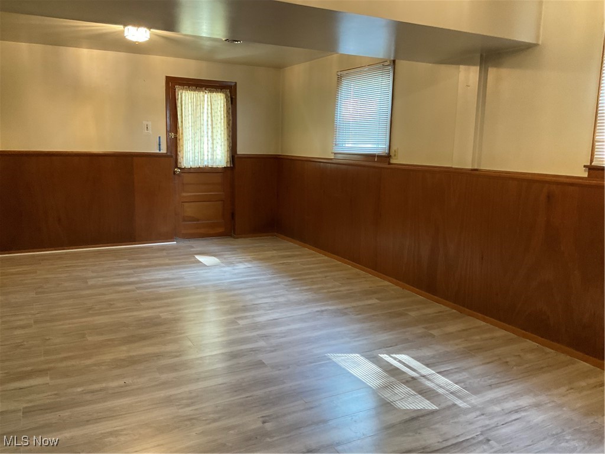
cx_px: 302
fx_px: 507
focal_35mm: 29
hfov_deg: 61.7
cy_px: 227
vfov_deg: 48.2
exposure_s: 1/60
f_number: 1.8
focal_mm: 3
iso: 200
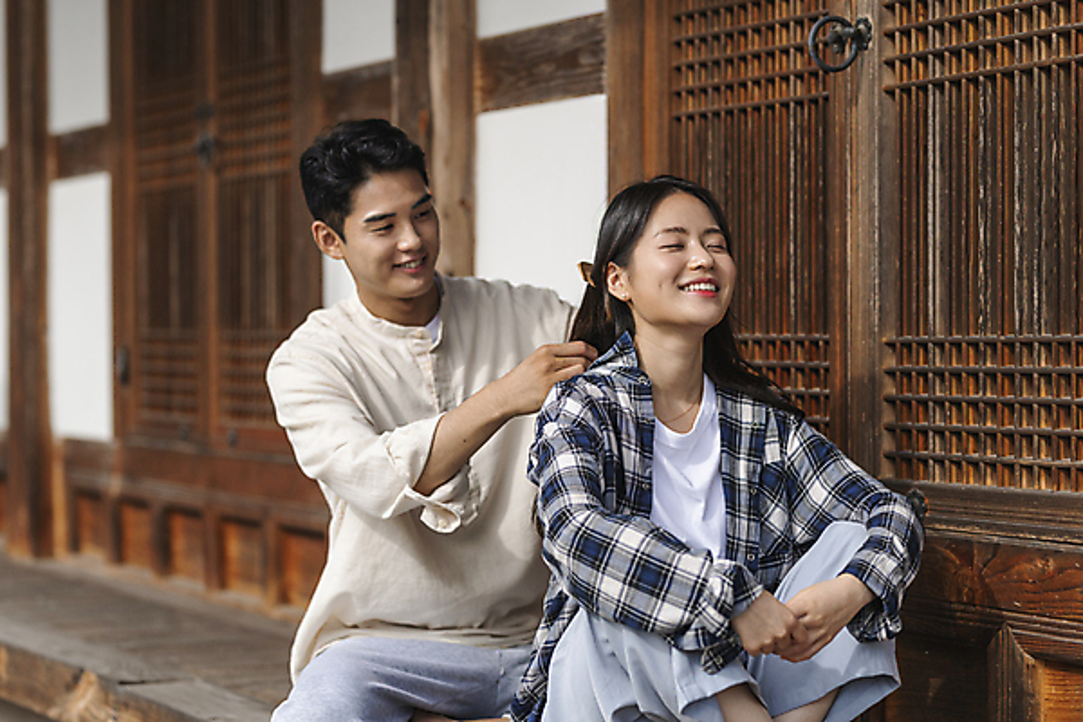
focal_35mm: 85
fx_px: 2557
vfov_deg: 16.1
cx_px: 542
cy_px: 361
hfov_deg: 23.9
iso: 200
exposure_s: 1/3200
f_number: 2.2
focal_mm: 85
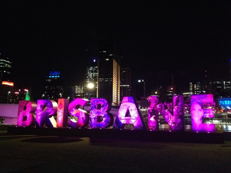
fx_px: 234
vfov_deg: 40.7
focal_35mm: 35
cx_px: 116
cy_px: 86
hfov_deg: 52.6
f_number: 2.4
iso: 800
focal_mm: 4.28
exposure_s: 1/15
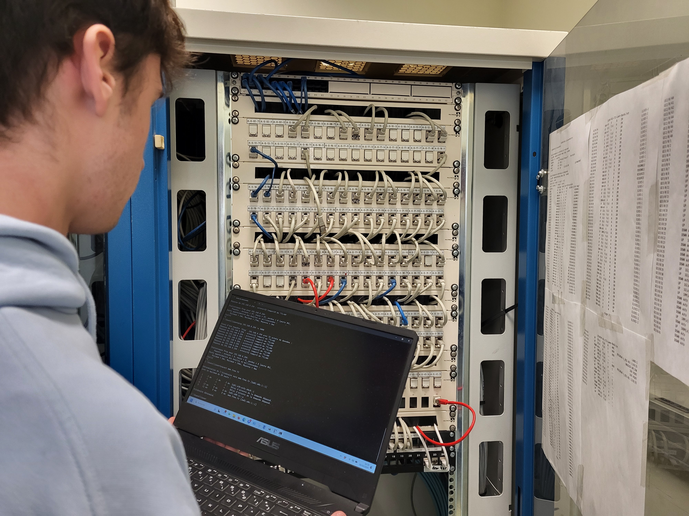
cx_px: 344
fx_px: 518
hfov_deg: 67.3
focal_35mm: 26
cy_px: 258
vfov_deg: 53.1
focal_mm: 5.4
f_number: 1.8
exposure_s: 1/50
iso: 320
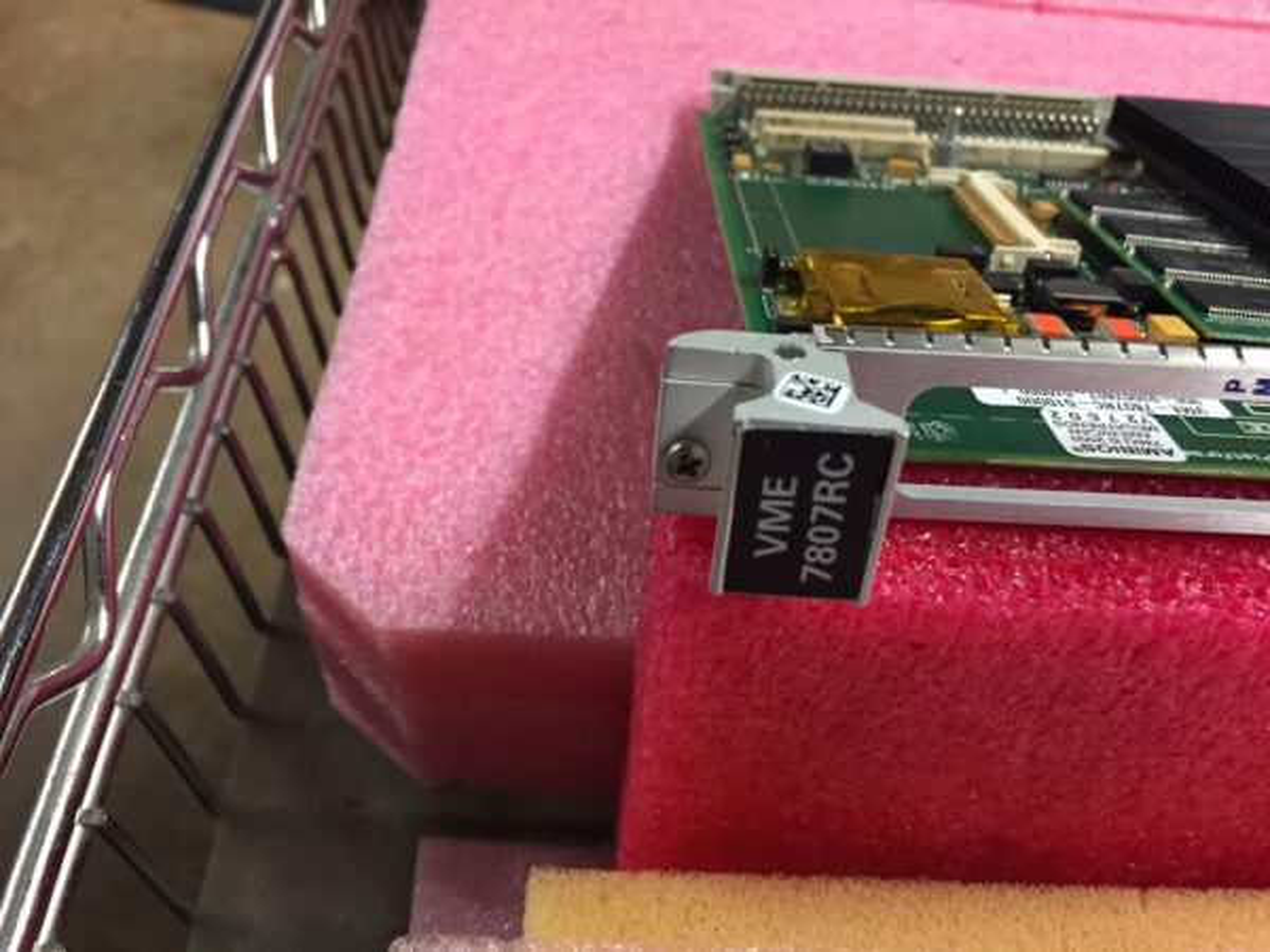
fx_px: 1064
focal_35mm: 29
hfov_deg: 61.7
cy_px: 476
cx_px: 635
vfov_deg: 48.2
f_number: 2.2
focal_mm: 4.15
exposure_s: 1/30
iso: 160
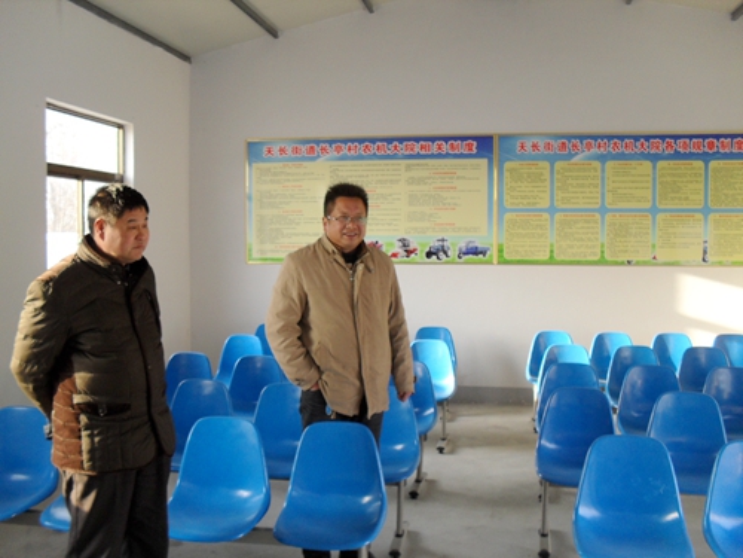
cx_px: 372
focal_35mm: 35
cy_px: 279
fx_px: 751
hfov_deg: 52.6
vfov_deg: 40.7
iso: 100
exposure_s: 1/45
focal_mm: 6.3
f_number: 3.2
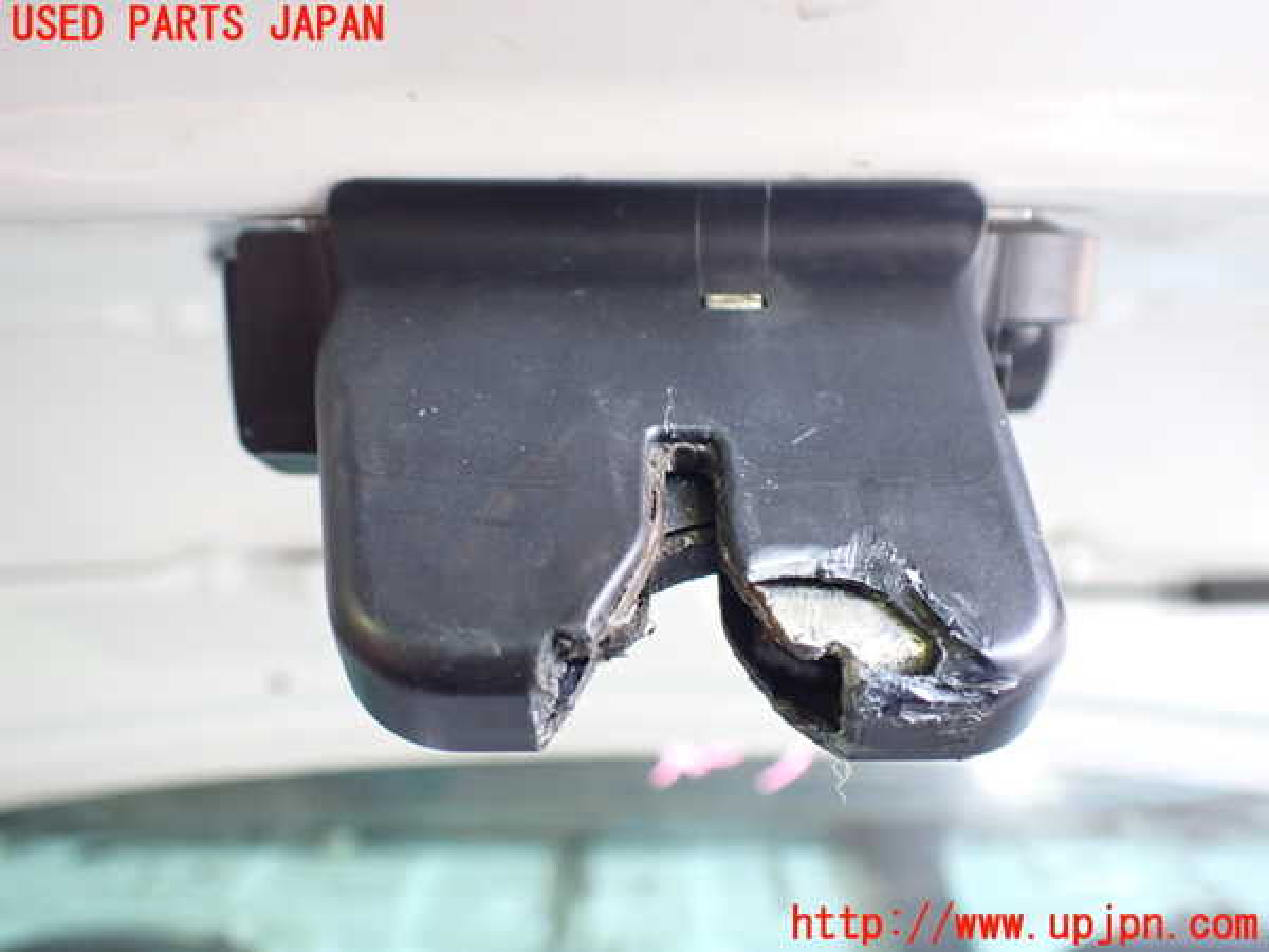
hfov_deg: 60.0
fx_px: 1100
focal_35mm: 30
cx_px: 634
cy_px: 476
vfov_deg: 46.8
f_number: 2.3
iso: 800
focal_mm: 5.4
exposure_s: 1/60
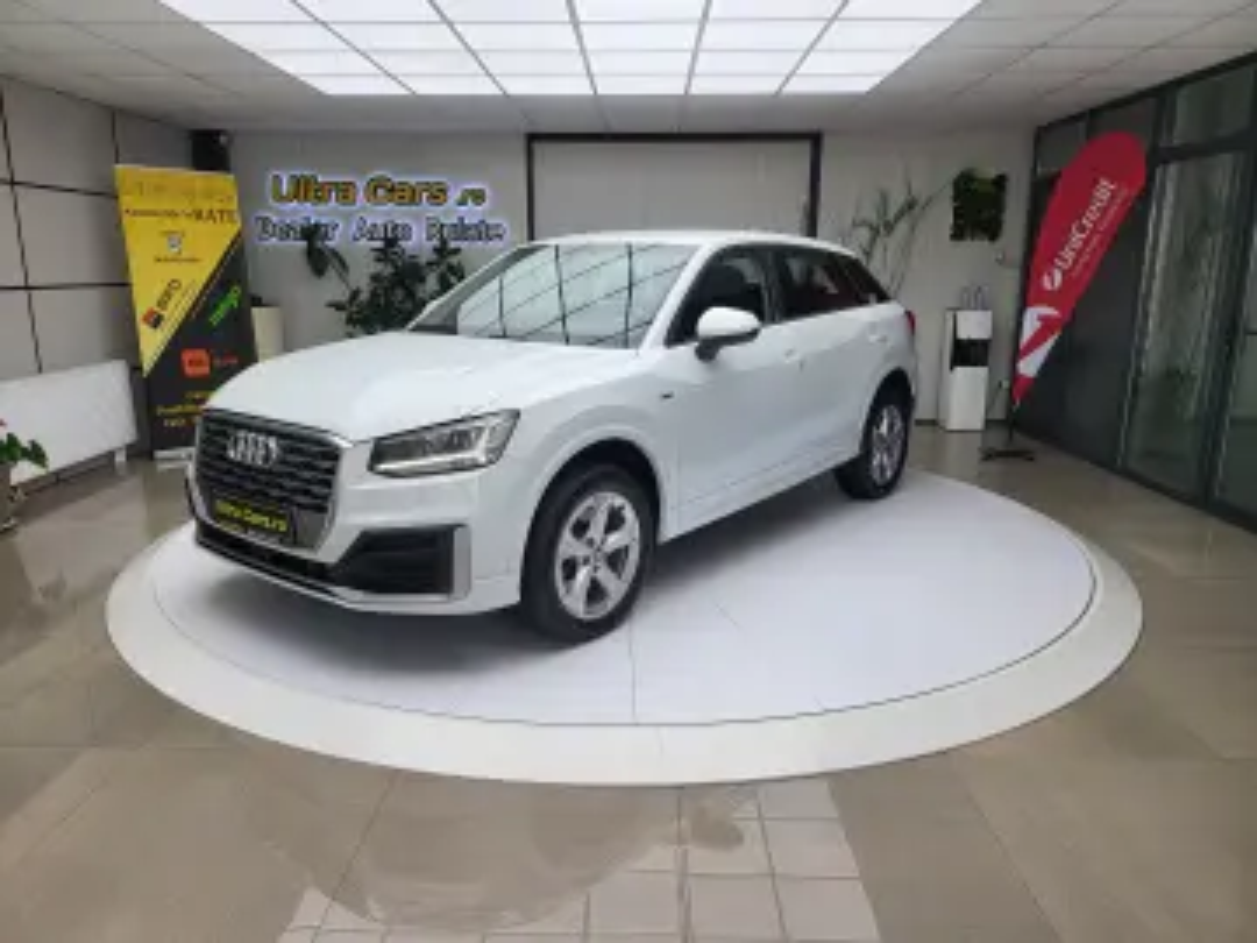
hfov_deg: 71.6
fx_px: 872
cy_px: 472
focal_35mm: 24
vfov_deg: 56.8
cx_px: 628
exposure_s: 1/412
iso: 40
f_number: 1.8
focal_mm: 5
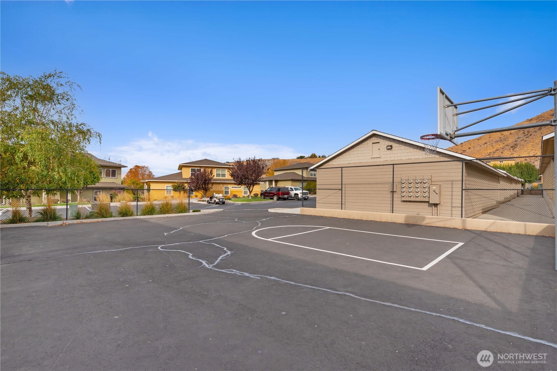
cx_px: 278
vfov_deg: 70.5
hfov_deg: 93.3
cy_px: 186
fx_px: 263
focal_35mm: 17
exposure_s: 1/1250
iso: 100
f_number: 7.1
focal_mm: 17
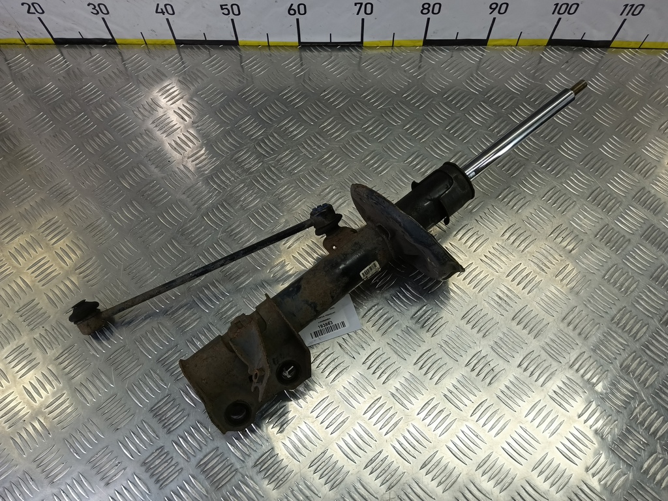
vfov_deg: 58.9
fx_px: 444
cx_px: 334
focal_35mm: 23
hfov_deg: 73.9
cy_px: 250
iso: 126
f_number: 1.6
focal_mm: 4.11
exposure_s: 1/100
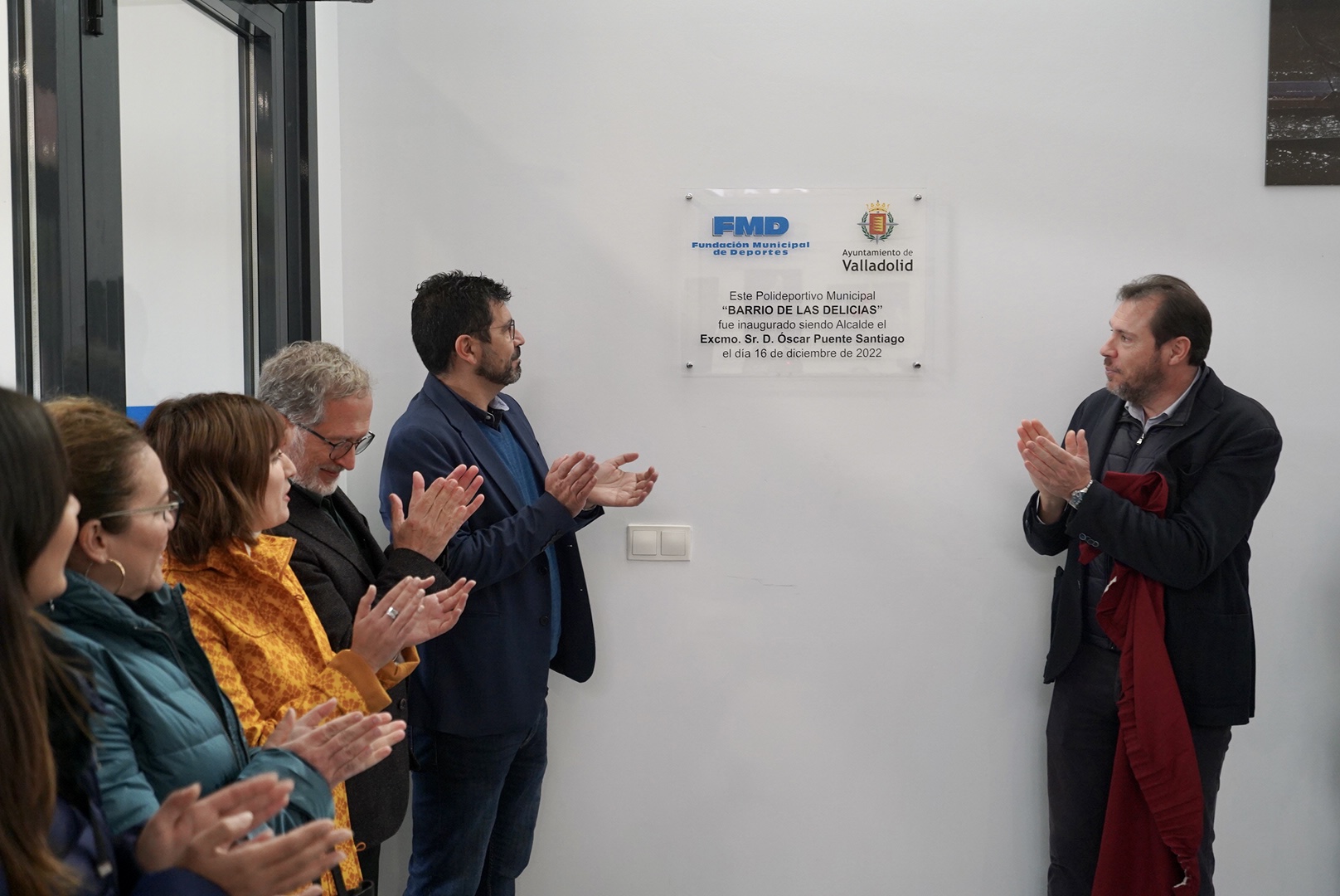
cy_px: 448
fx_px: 1304
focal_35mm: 35
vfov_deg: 37.9
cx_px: 670
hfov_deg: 54.4
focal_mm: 35
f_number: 4
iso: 2000
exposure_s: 1/160
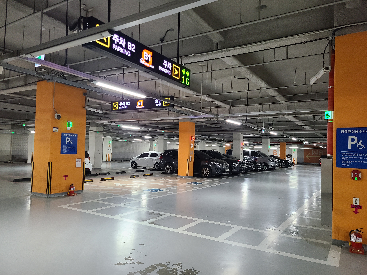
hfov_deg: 67.3
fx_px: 276
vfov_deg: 53.1
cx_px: 184
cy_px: 138
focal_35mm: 26
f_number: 1.8
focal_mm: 5.4
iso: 500
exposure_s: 1/40
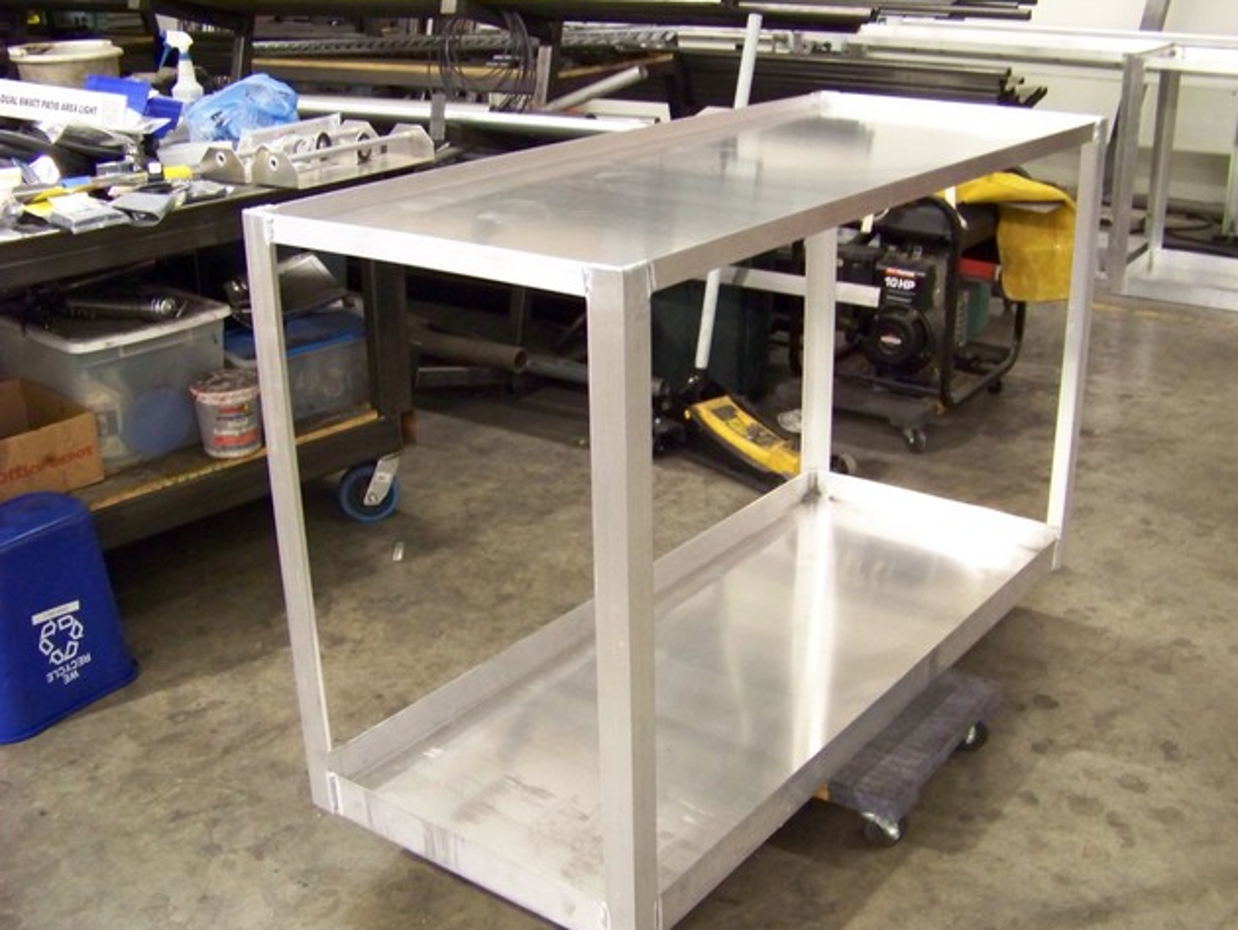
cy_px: 512
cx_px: 682
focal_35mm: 40
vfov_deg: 35.9
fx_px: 1431
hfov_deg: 46.7
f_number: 2.8
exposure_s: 1/15
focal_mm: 5.85
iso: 400
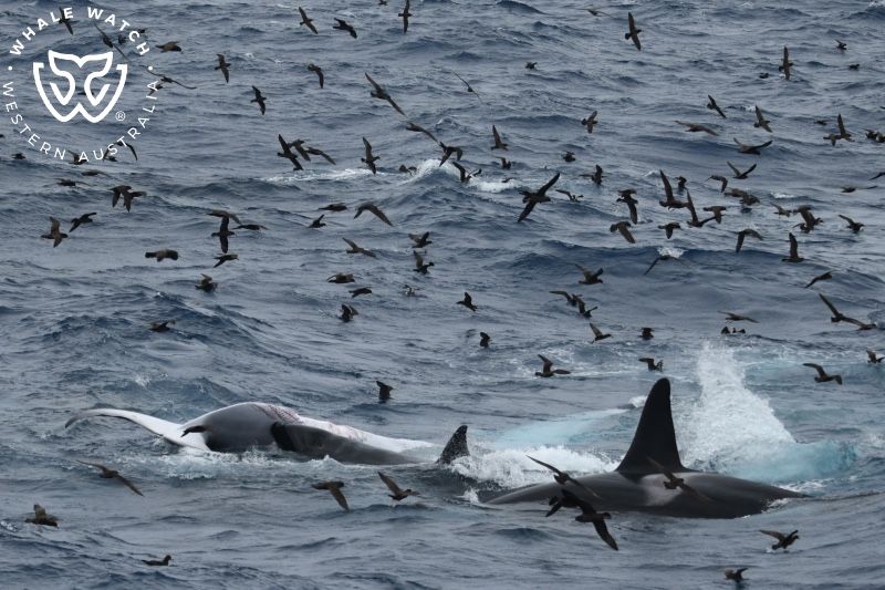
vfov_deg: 8.9
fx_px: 3809
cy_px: 295
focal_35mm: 155
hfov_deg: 13.3
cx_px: 442
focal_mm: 155
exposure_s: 1/8000
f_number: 5.6
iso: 900
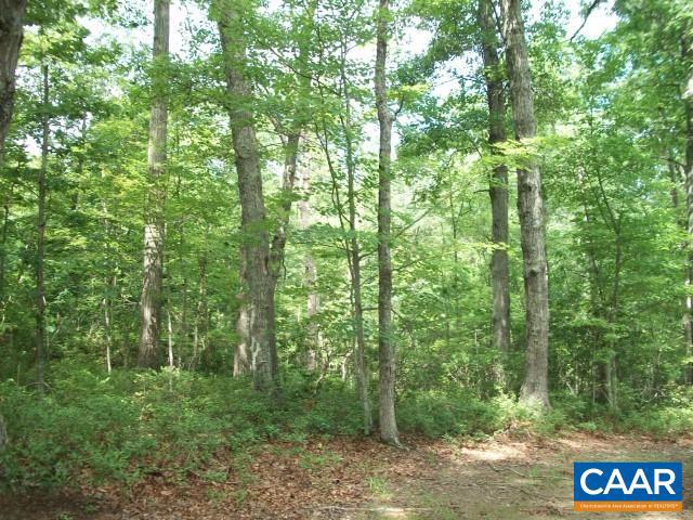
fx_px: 641
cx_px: 346
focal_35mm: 32
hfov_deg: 56.8
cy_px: 260
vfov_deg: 44.2
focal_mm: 5.7
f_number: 2.9
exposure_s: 1/100
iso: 80
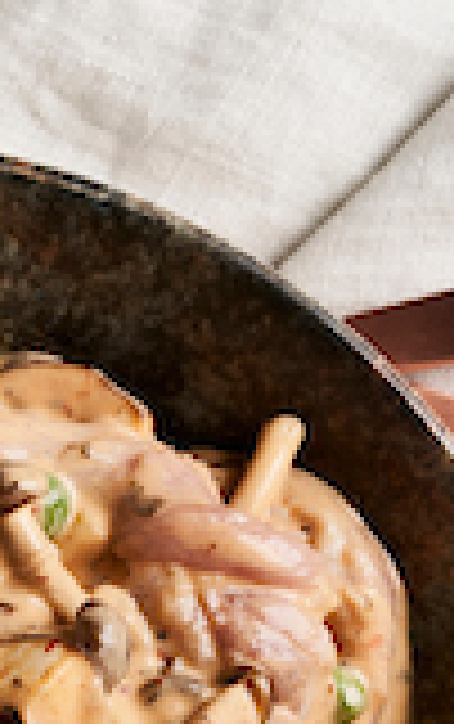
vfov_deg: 6.1
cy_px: 526
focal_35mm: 342
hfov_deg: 3.8
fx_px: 6752
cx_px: -202
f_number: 8
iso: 200
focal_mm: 90
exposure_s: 1/125
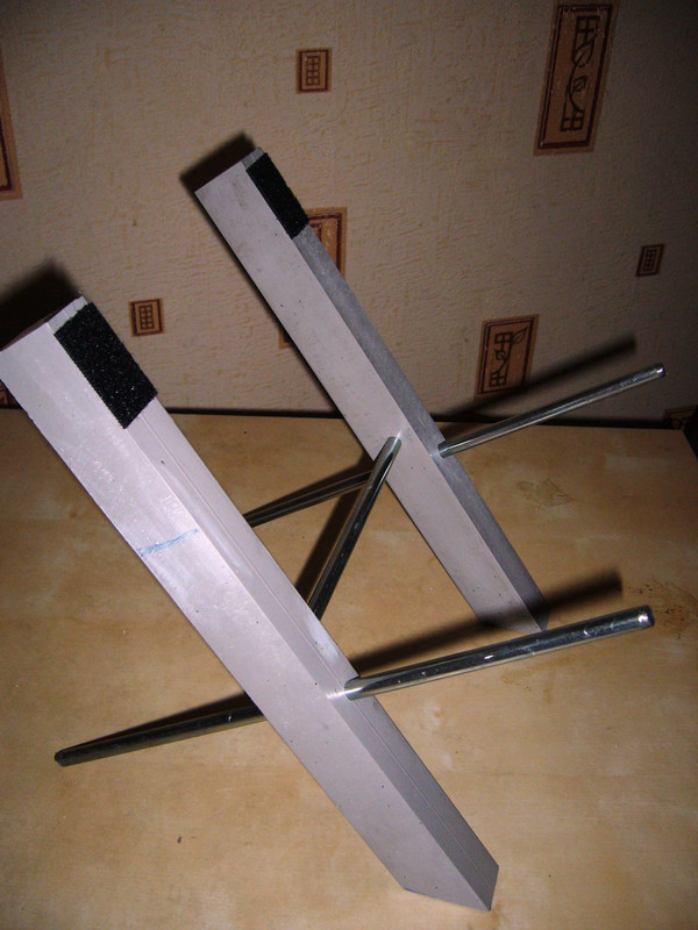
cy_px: 465
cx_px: 349
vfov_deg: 52.6
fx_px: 941
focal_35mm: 35
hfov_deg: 40.7
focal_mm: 5.8
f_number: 2.8
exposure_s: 1/30
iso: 100
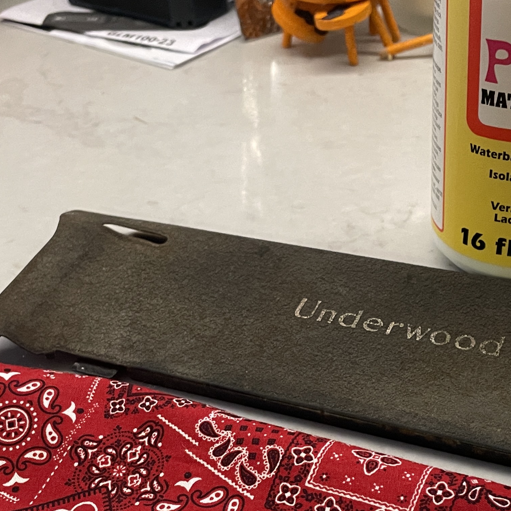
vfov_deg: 28.0
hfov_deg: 28.1
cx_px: 309
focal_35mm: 61
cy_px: 345
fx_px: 1019
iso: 320
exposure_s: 1/60
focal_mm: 4.2
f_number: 1.6
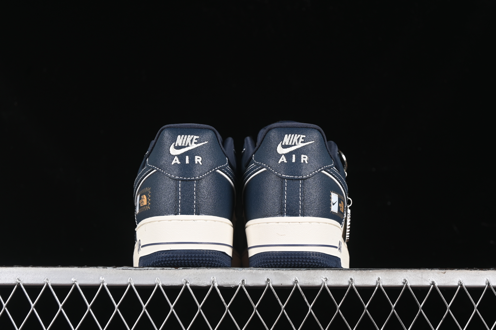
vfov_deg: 18.2
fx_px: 1033
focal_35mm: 75
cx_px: 248
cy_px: 165
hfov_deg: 27.0
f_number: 6.3
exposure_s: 1/60
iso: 160
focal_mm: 50
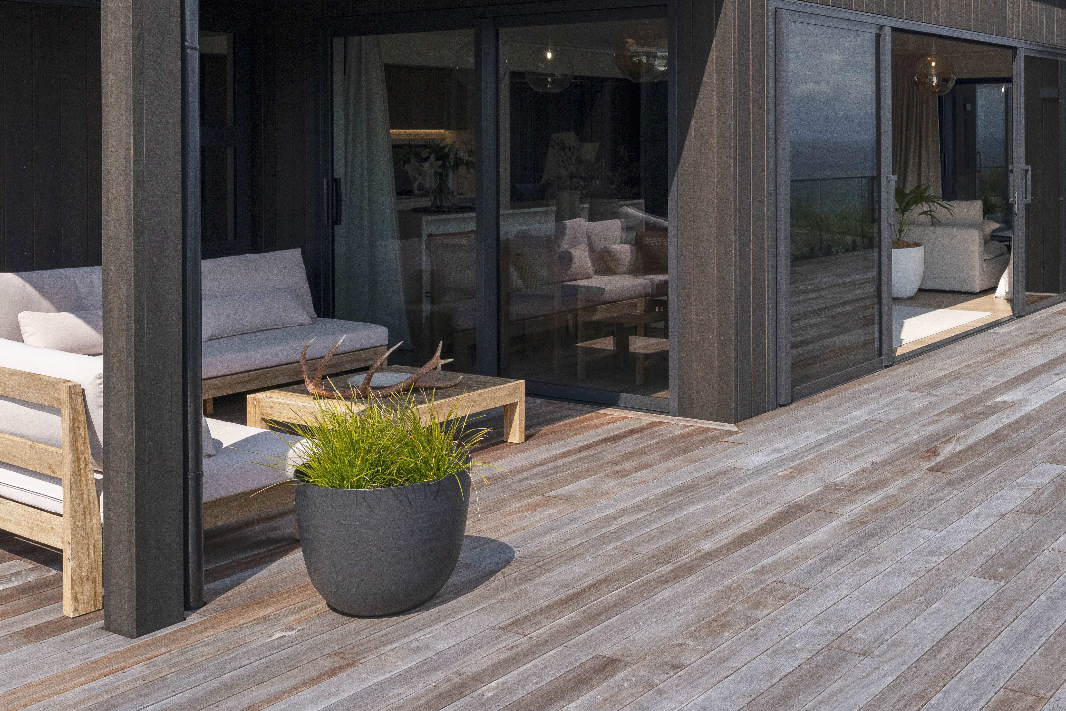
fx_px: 1228
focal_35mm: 41
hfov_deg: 45.4
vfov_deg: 31.4
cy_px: 131
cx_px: 796
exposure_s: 1/3200
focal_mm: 22.8
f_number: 7.1
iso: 640
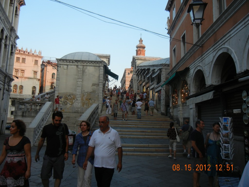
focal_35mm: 30
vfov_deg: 46.8
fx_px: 216
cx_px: 124
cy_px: 94
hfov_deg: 60.0
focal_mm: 5.4
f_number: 3.5
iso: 160
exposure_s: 1/183
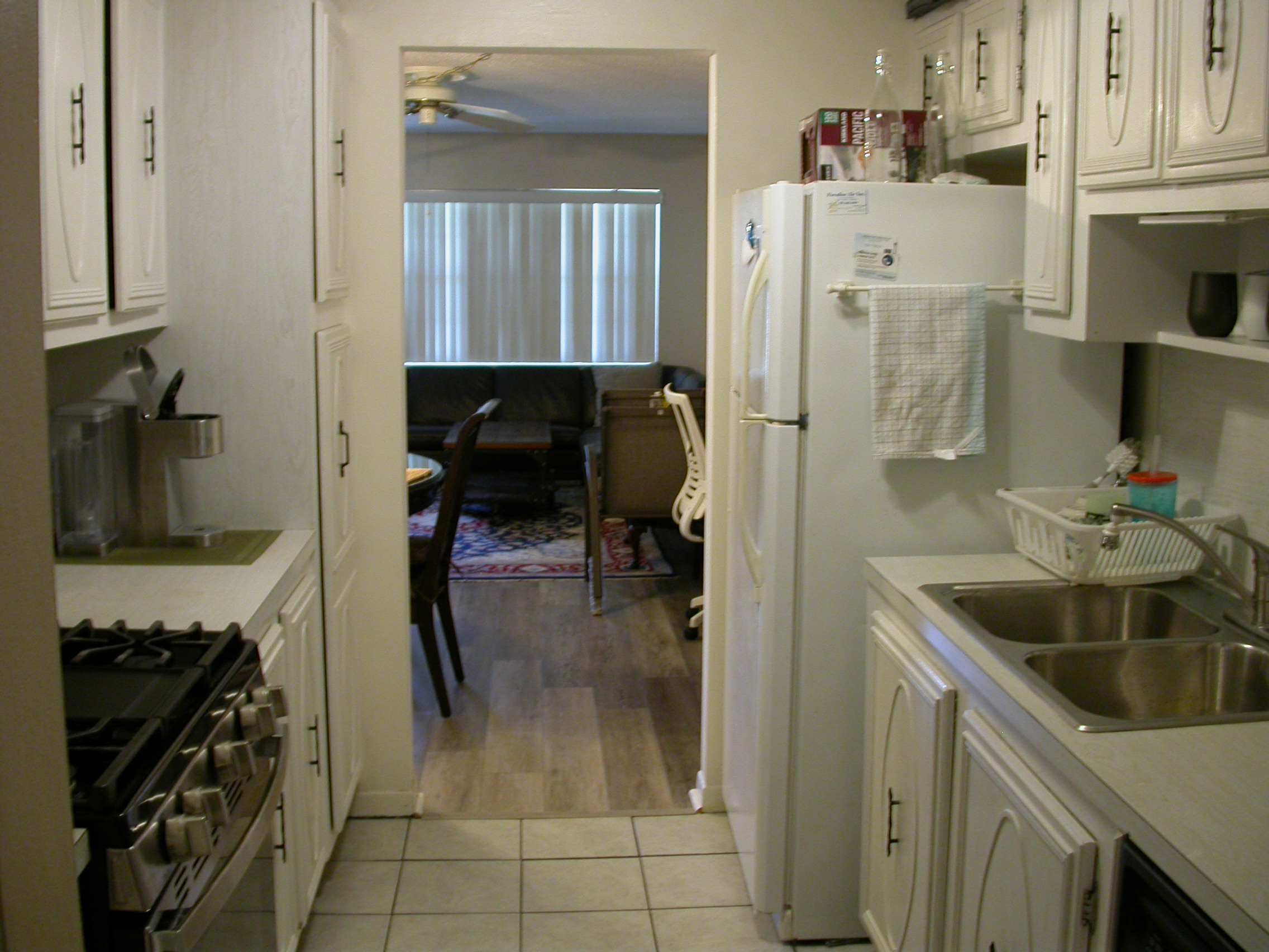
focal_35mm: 38
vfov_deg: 37.7
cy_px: 476
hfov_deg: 49.0
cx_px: 634
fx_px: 1393
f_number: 2.6
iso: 100
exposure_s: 1/20.3
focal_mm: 7.85
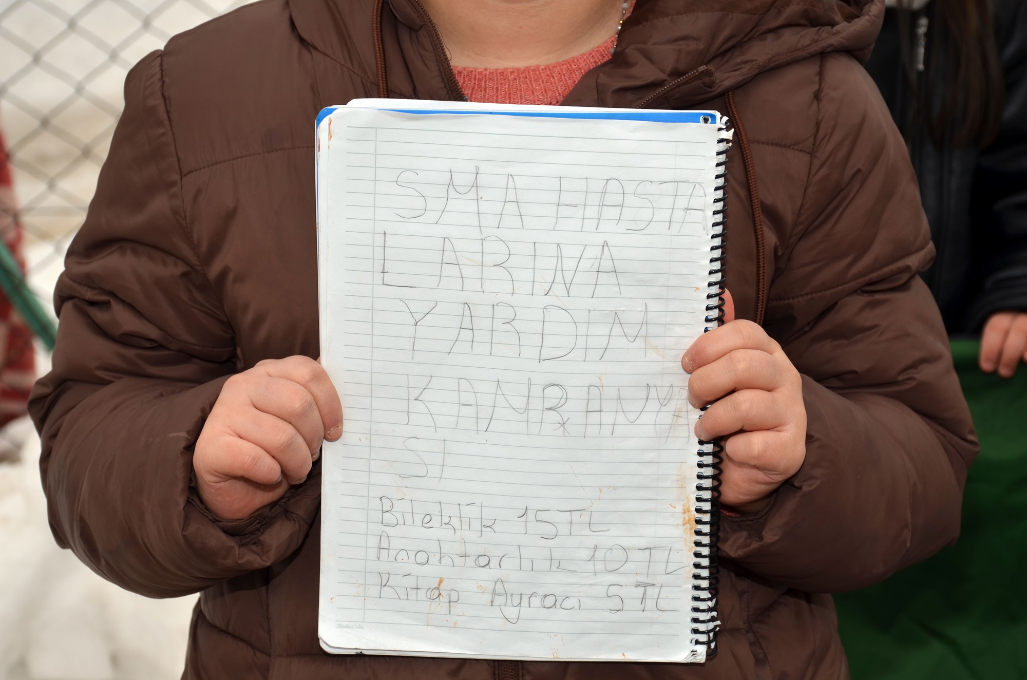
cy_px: 340
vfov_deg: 13.0
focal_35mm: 105
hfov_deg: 19.5
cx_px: 514
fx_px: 2989
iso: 100
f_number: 7.1
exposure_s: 1/200
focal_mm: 70
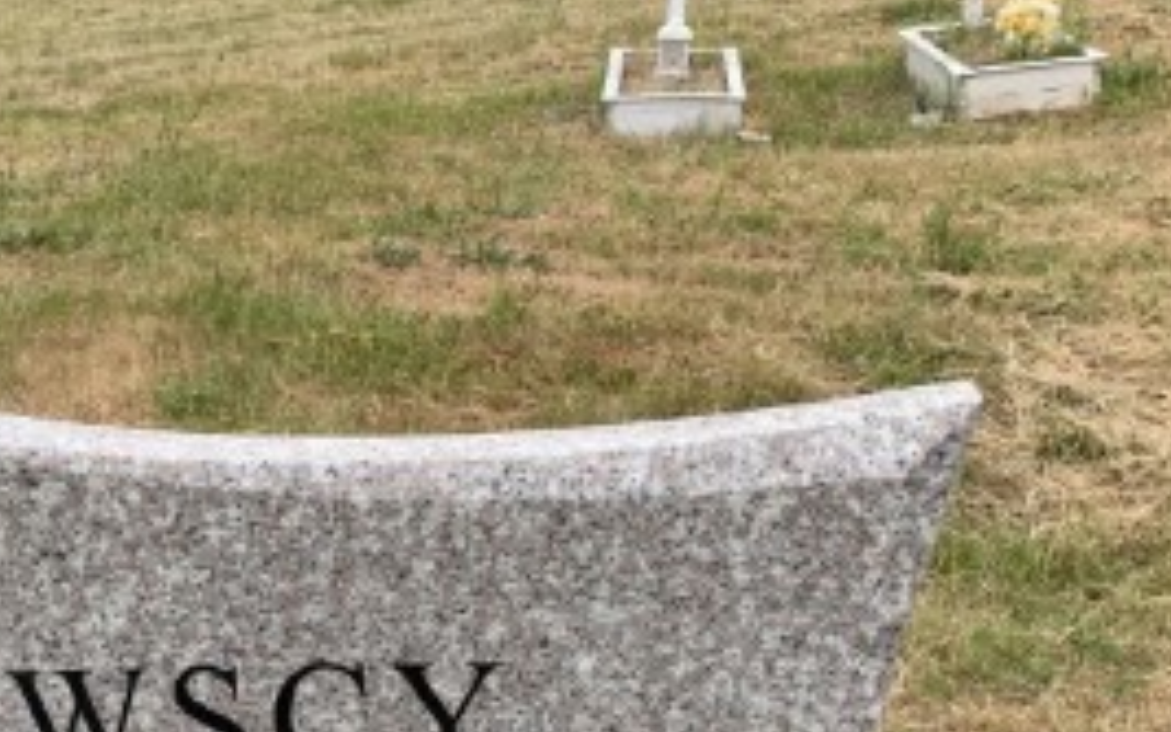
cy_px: 487
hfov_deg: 29.9
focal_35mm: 66
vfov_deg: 19.7
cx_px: 140
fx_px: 2107
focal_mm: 4.25
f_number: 1.8
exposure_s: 1/749
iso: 25
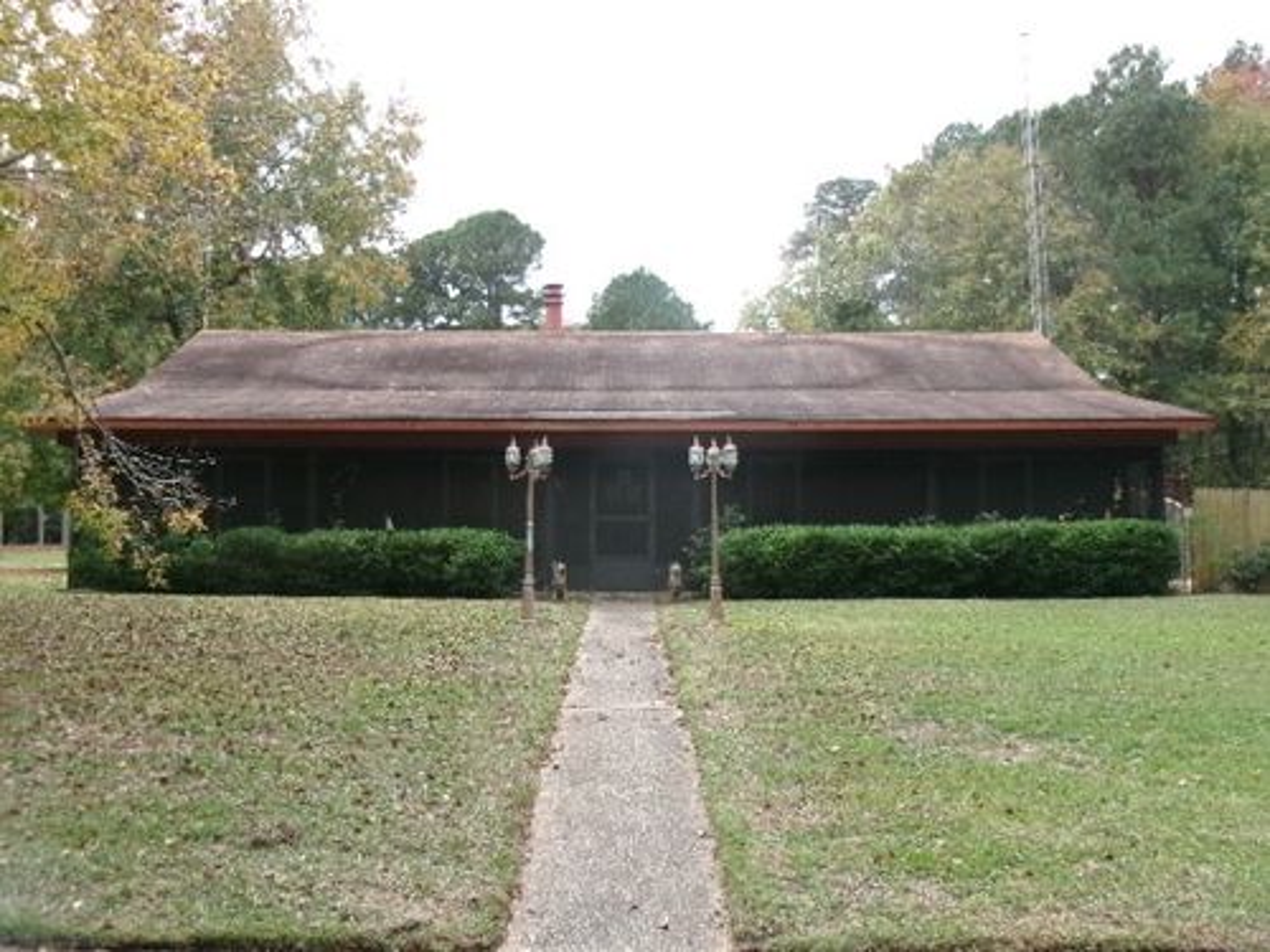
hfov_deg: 51.4
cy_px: 476
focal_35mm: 36
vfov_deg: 39.7
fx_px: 1321
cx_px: 635
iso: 100
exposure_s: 1/100
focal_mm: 6.4
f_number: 4.5
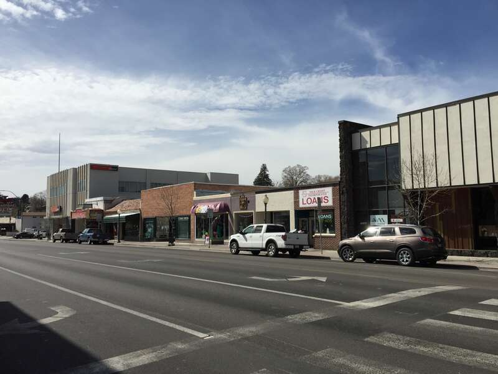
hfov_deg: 61.7
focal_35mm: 29
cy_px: 187
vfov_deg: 48.2
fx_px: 417
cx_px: 249
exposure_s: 1/4405
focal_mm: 4.15
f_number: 2.2
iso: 32
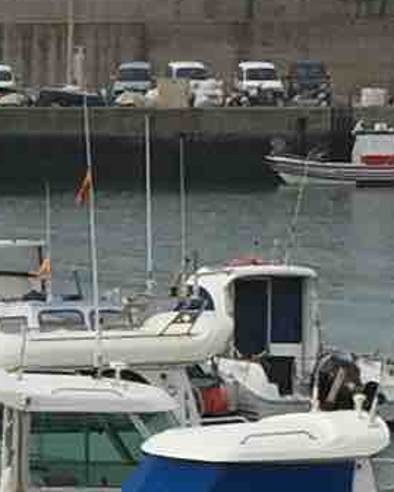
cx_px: -675
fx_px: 4007
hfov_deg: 5.4
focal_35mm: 275
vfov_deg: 7.0
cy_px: 517
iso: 32
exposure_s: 1/1721
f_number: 2.2
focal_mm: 4.15
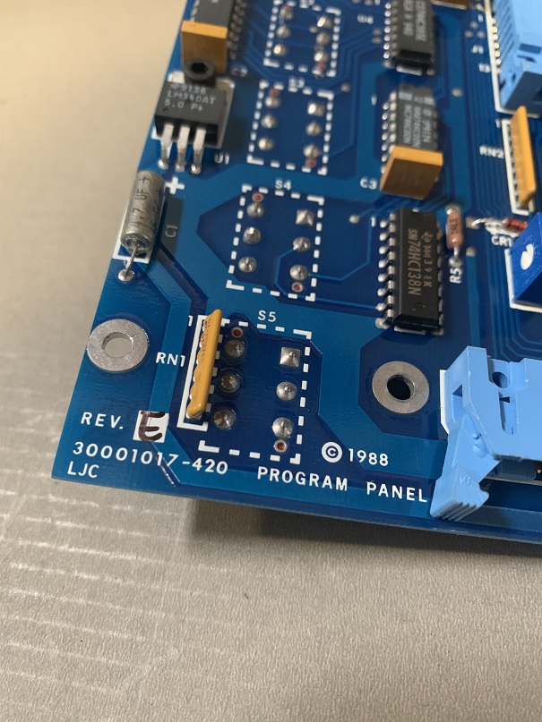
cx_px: 271
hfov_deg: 53.1
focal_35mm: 26
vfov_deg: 67.3
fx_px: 543
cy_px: 361
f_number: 1.8
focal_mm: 4.25
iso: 640
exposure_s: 1/30
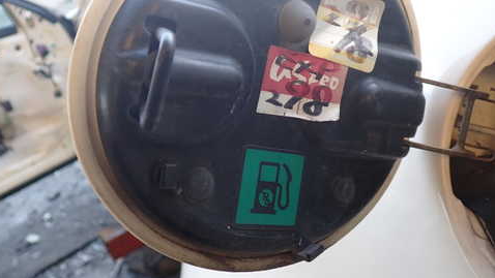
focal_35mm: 41
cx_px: 271
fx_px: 538
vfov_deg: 28.7
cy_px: 84
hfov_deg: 49.3
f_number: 2.3
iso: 125
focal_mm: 5.4
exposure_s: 1/60
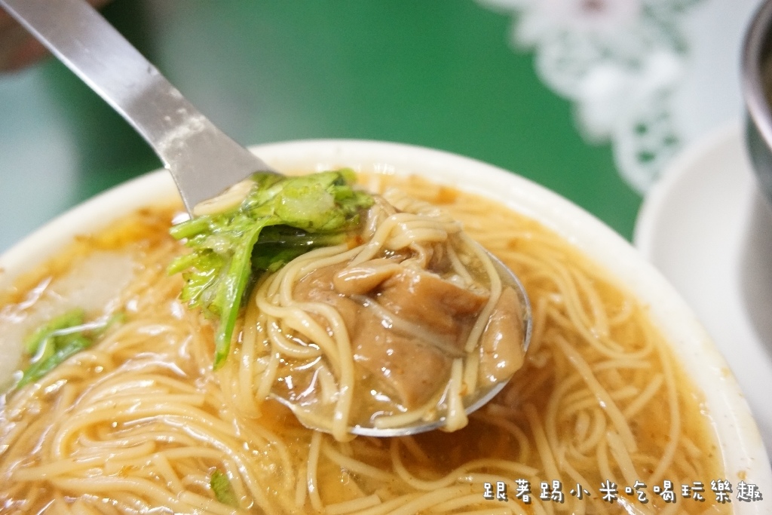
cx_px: 386
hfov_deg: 51.3
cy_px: 258
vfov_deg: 35.5
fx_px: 804
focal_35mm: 38
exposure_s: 1/60
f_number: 4.5
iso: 2500
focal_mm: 25
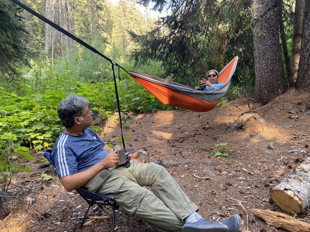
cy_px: 116
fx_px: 233
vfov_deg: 53.1
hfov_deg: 67.3
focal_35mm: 26
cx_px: 155
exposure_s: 1/122
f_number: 1.8
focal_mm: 4.25
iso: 80
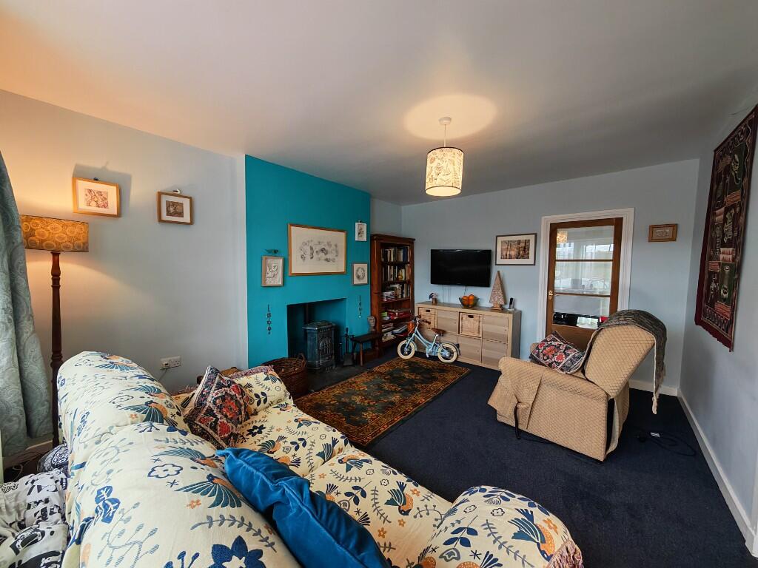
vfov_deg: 94.5
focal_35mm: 12
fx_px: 263
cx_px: 379
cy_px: 284
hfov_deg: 110.5
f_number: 2
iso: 160
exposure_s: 1/33
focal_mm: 1.82
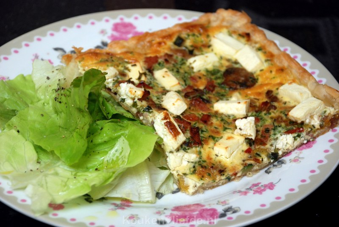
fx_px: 1132
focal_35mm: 120
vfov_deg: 11.5
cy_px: 114
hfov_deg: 17.0
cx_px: 170
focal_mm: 80
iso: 400
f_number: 5.6
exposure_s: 1/50
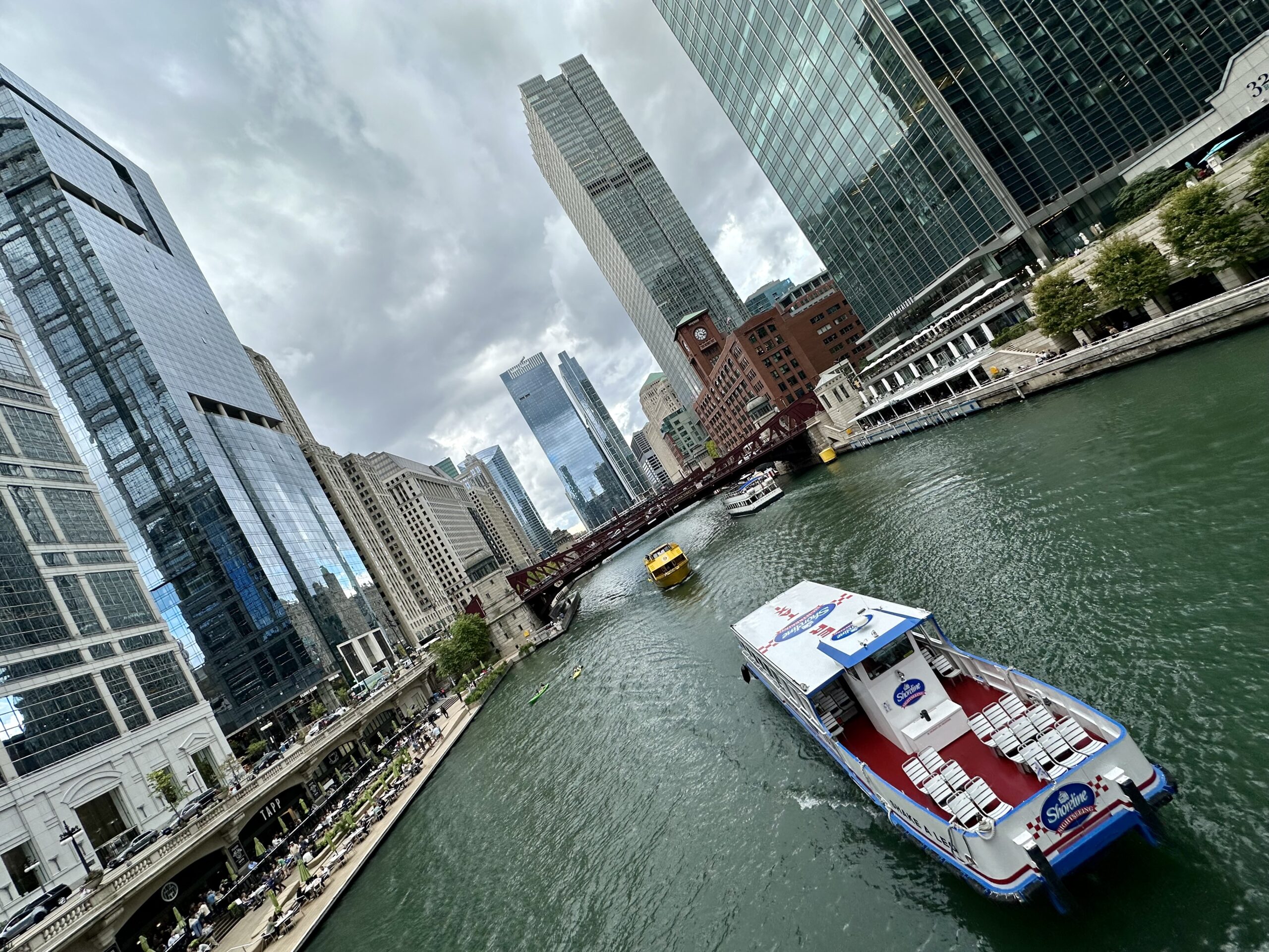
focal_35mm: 14
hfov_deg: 102.1
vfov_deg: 85.7
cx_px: 634
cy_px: 476
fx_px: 513
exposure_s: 1/506
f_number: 2.2
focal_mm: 2.22
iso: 40
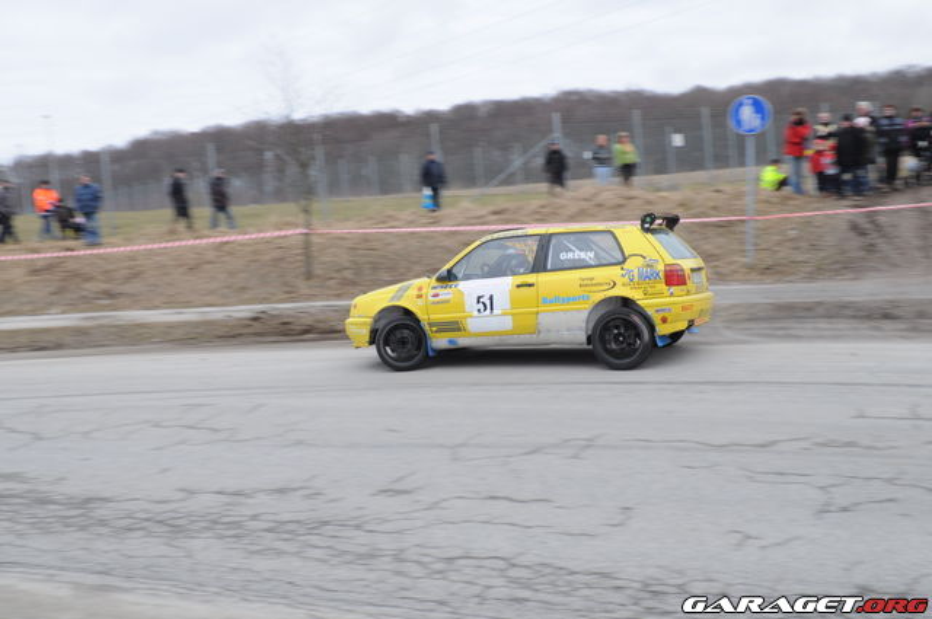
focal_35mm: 44
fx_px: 1125
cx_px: 466
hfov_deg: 45.0
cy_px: 310
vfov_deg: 30.8
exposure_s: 1/125
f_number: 11
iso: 320
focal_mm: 29
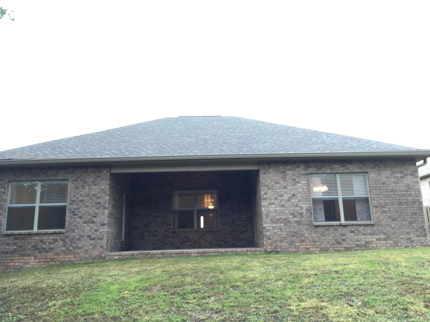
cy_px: 161
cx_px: 215
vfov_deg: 48.2
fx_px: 360
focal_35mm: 29
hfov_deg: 61.7
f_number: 2.2
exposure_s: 1/30
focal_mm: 4.15
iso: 80
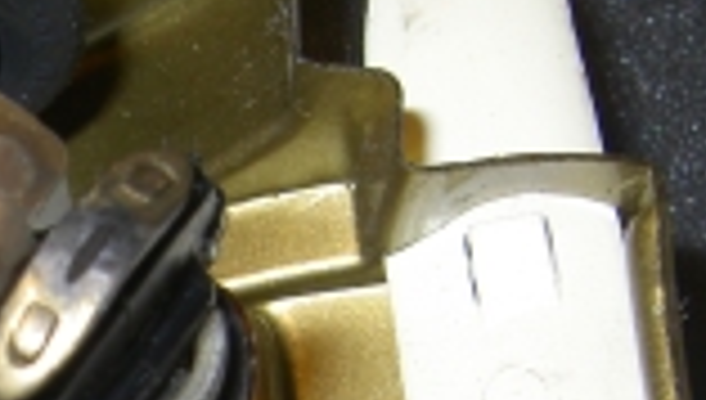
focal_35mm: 113
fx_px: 2119
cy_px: 548
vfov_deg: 10.5
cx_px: -63
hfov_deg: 18.2
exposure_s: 1/60
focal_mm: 5.6
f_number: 4.7
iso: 50
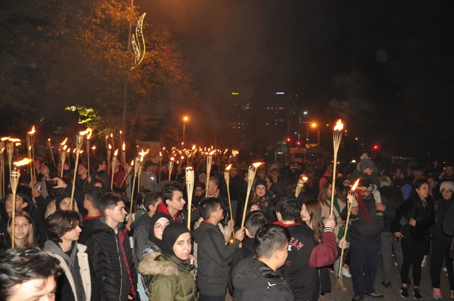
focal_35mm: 27
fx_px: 340
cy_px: 150
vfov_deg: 47.8
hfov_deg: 67.5
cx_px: 227
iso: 800
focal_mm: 18
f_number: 3.5
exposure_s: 1/60
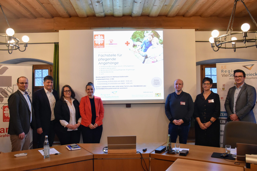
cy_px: 86
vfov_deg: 43.6
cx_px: 128
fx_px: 214
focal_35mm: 30
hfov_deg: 61.9
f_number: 5
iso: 1250
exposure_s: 1/60
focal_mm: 20
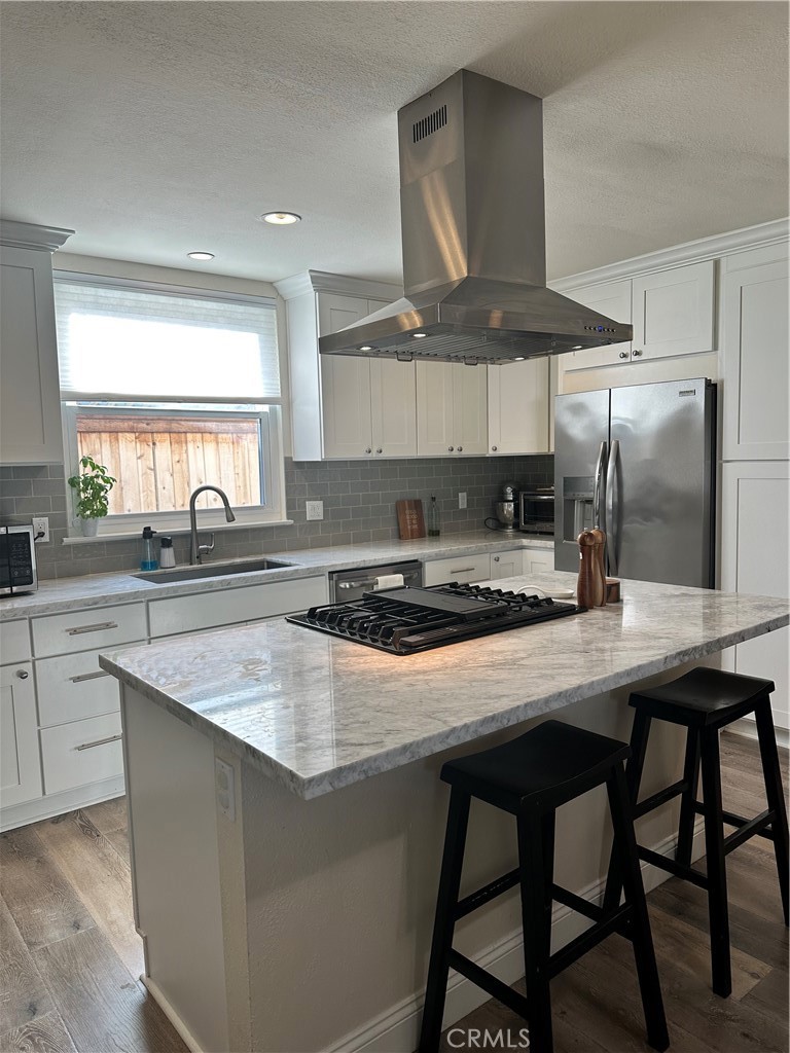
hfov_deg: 56.8
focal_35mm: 24
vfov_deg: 71.6
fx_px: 730
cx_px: 395
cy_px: 526
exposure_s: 1/120
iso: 80
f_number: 1.78
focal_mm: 6.86
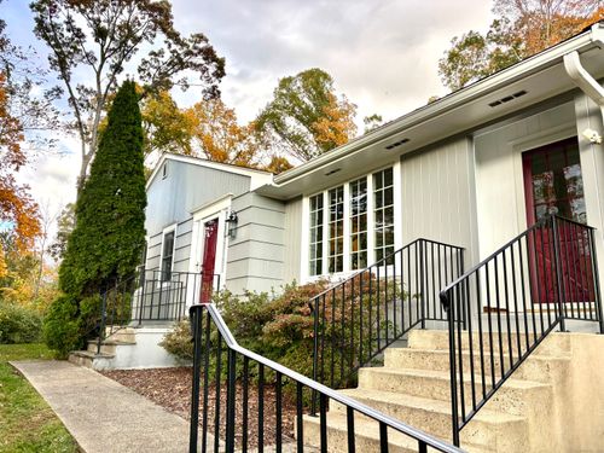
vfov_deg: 53.1
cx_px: 302
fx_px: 454
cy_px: 226
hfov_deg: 67.3
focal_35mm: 26
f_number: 1.6
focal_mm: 5.96
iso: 50
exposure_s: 1/406
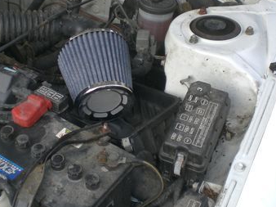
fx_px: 574
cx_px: 92
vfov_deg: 20.3
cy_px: 67
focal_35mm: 72
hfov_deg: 26.9
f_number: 3.1
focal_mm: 6.3
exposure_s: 1/160
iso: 50
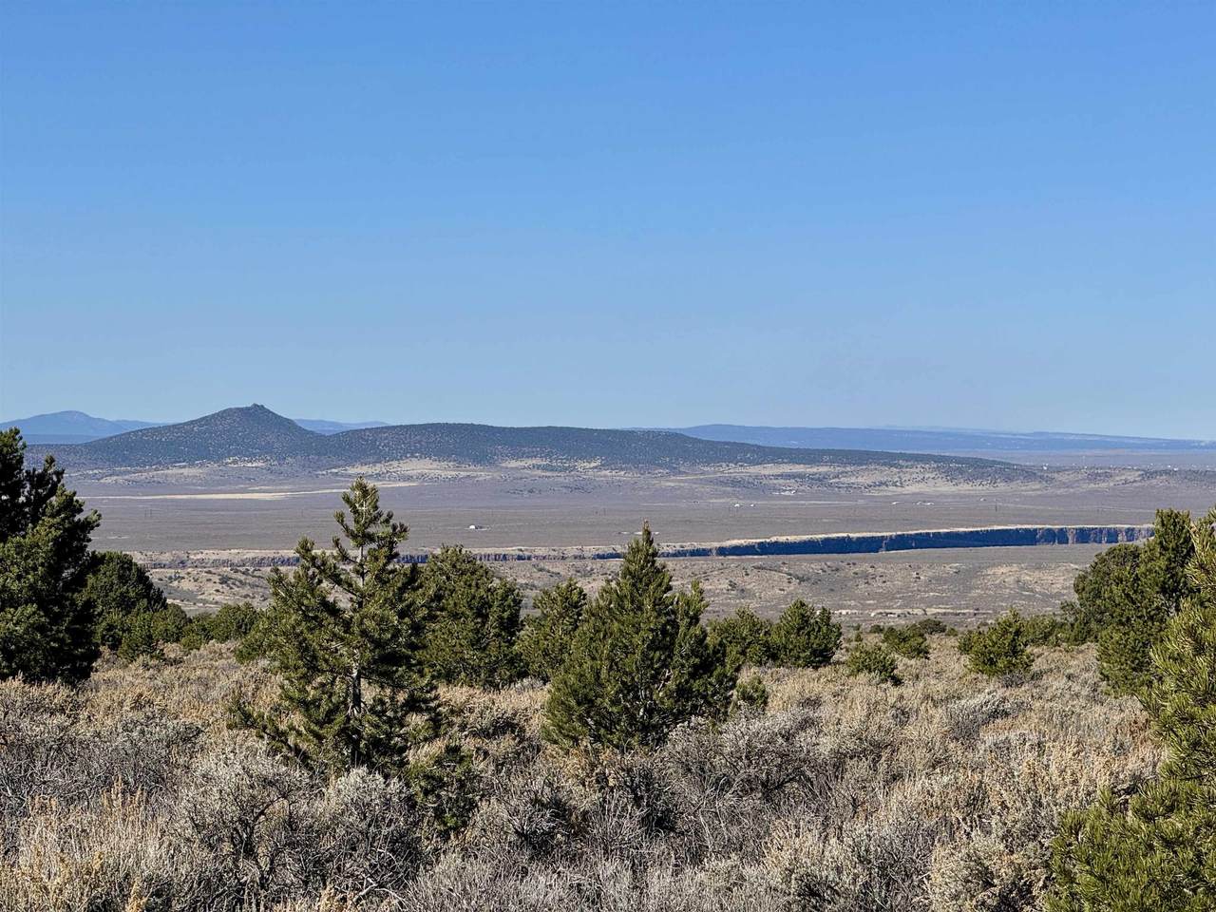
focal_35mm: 120
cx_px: 608
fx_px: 4215
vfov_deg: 12.3
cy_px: 456
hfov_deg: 16.4
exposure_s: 1/2817
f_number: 2.8
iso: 50
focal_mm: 15.66
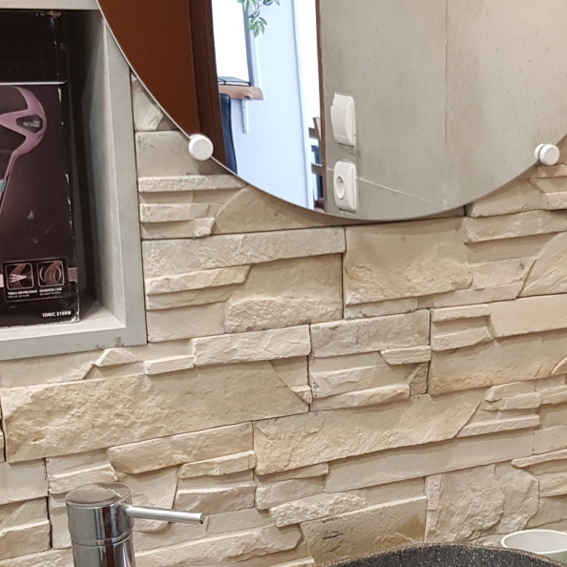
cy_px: 386
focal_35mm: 58
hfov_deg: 29.3
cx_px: 384
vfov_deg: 29.3
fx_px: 1075
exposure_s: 1/33
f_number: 1.7
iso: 160
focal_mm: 4.3
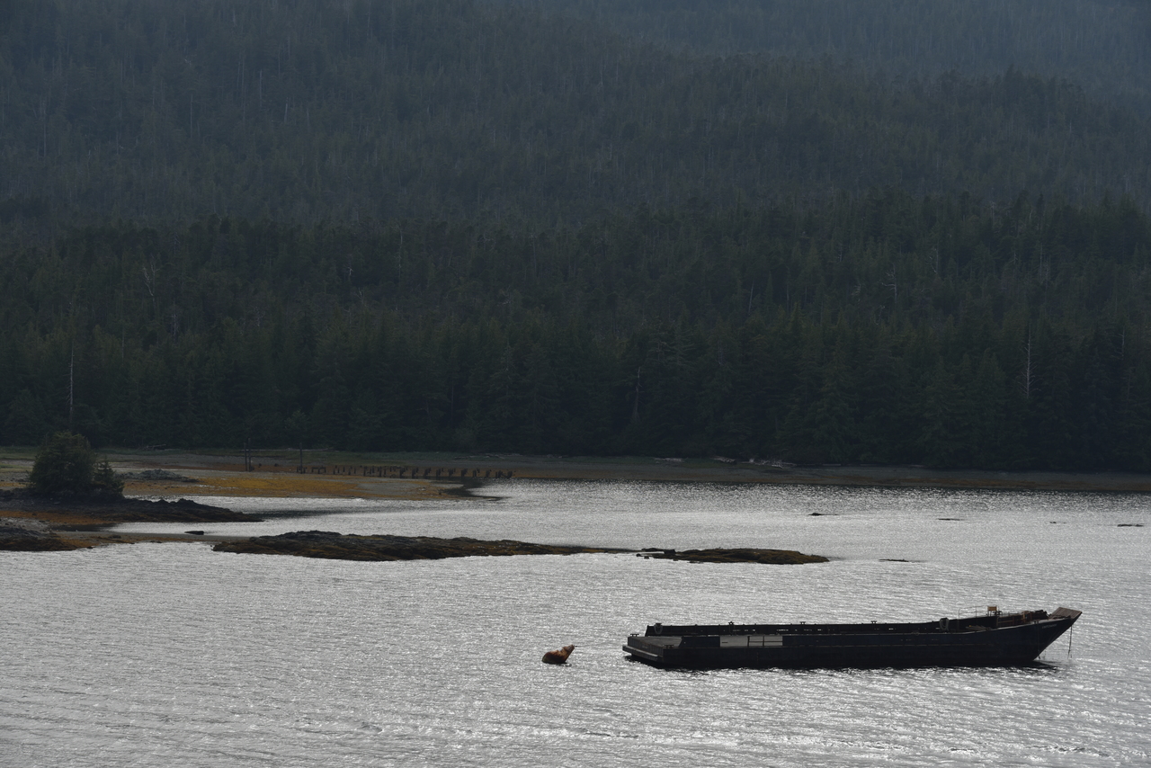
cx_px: 576
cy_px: 384
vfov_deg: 13.0
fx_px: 3358
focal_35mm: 105
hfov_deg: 19.5
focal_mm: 105
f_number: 9
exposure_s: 1/320
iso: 100
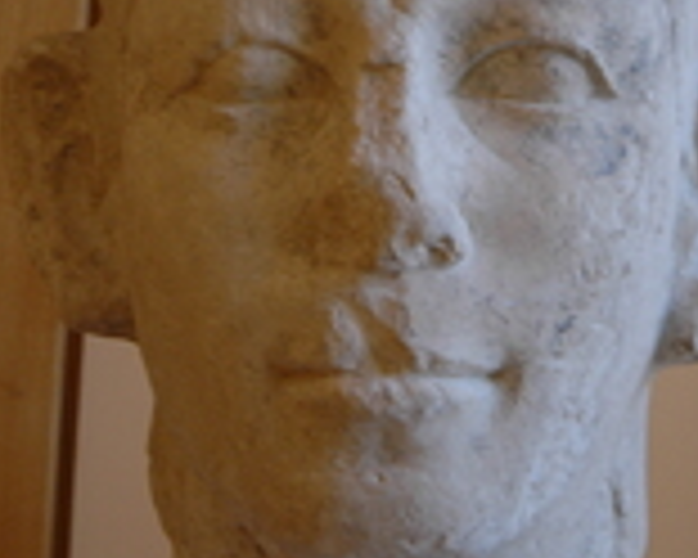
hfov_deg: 23.8
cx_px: 414
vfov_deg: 18.9
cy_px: 76
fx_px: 1653
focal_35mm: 80
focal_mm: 20
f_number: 5.6
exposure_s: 1/8
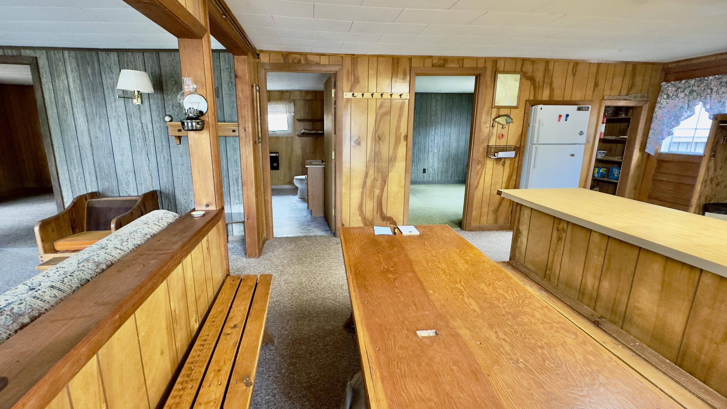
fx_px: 308
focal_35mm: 16
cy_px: 197
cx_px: 346
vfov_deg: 67.1
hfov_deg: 99.3
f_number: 2.2
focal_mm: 2.22
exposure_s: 1/60
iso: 640
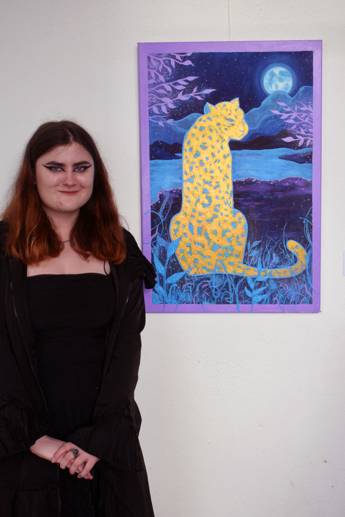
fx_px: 647
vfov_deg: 43.6
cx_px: 151
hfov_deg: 29.8
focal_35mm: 45
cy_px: 264
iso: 800
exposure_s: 1/125
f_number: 5.6
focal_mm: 26
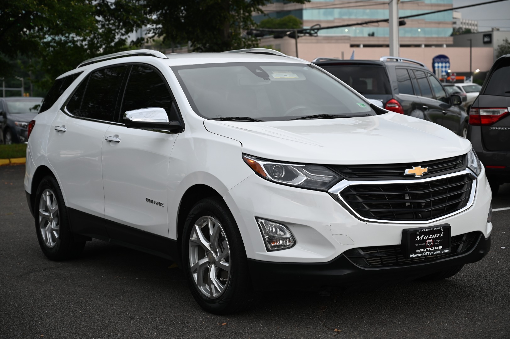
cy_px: 170
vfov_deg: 20.6
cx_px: 255
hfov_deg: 30.5
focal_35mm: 66
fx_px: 934
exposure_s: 1/250
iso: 200
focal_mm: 66
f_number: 4.5
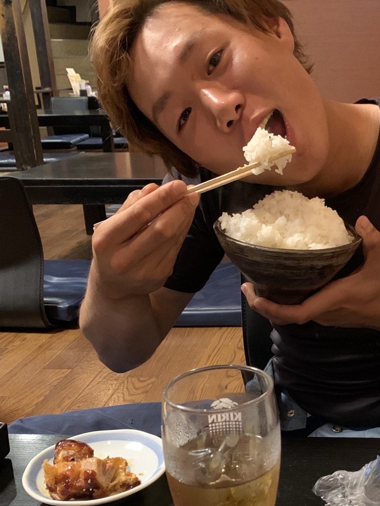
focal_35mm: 48
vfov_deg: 39.4
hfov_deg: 29.2
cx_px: 331
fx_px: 703
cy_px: 314
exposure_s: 1/30
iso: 640
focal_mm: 4.25
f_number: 1.8
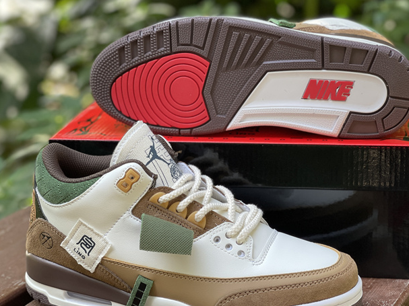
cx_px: 221
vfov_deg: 18.9
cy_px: 170
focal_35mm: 78
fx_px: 921
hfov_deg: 25.0
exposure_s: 1/121
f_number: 2.2
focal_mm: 7.5
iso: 64
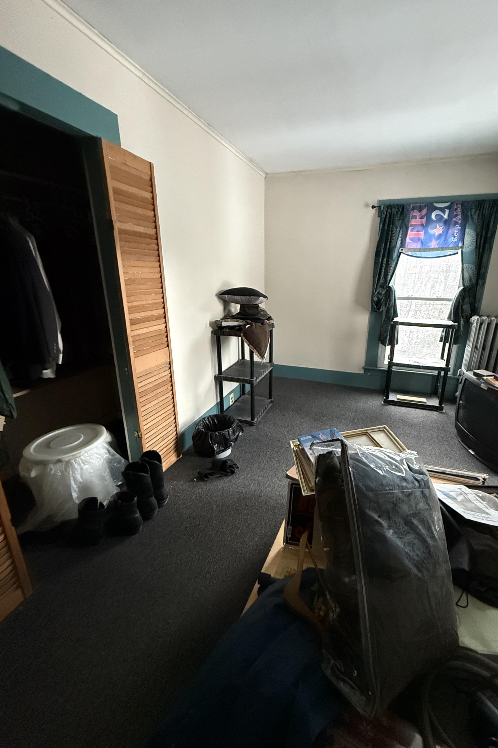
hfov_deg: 77.1
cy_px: 368
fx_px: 311
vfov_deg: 100.4
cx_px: 273
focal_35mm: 15
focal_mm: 2.22
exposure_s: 1/60
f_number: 2.2
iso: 1000
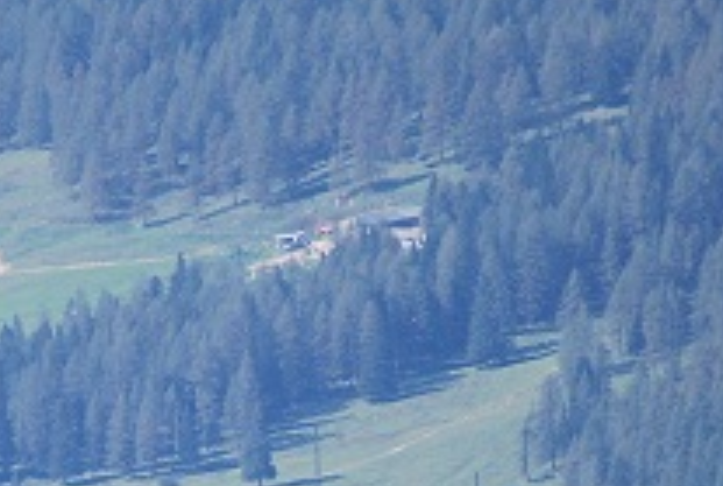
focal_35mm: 1158
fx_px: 23307
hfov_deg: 1.8
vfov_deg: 1.2
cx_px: 84
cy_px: 659
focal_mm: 200
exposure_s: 1/500
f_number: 5.6
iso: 200
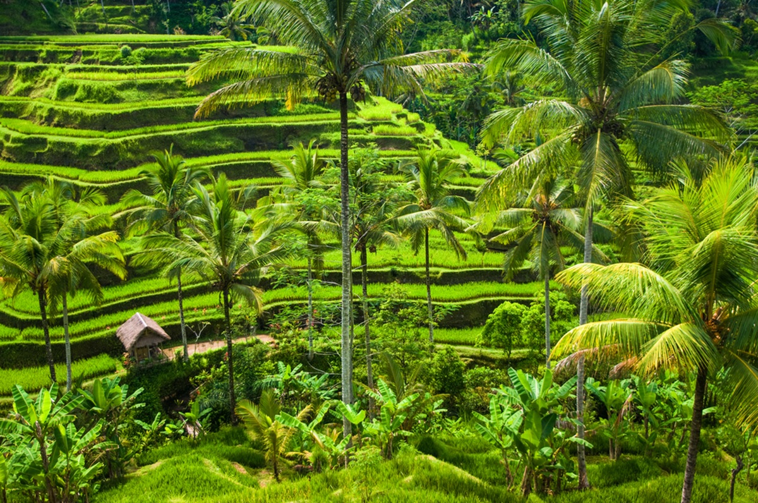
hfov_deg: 57.3
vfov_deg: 39.8
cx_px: 379
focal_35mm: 33
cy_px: 252
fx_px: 694
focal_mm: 22
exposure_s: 1/60
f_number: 3.8
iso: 100
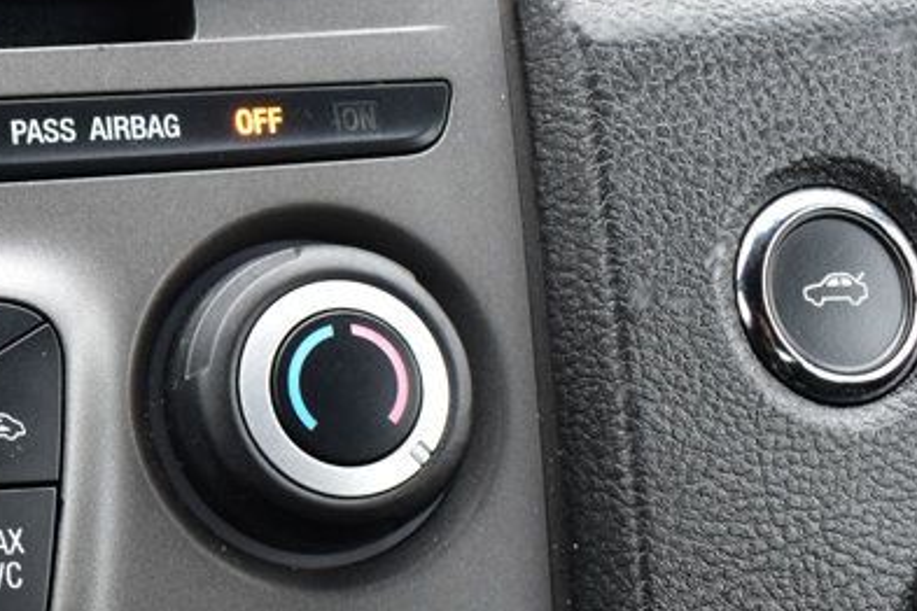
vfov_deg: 15.9
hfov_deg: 21.9
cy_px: 289
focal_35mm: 86
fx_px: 2190
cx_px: -184
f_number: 7.1
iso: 400
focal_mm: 22
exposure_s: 1/30
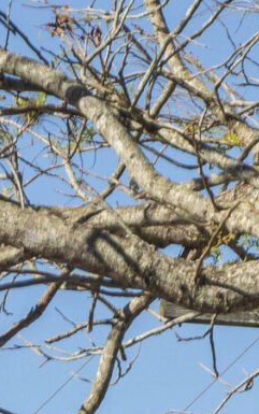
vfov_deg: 4.4
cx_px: -127
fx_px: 5122
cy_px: 1233
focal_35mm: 454
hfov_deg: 2.9
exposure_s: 1/100
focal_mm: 67
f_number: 8
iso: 64
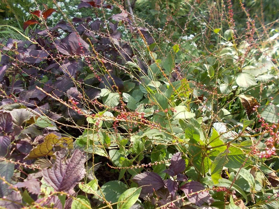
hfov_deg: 67.3
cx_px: 140
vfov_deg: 53.1
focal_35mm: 26
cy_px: 104
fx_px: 210
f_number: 3.2
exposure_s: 1/160
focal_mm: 4.6
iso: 80
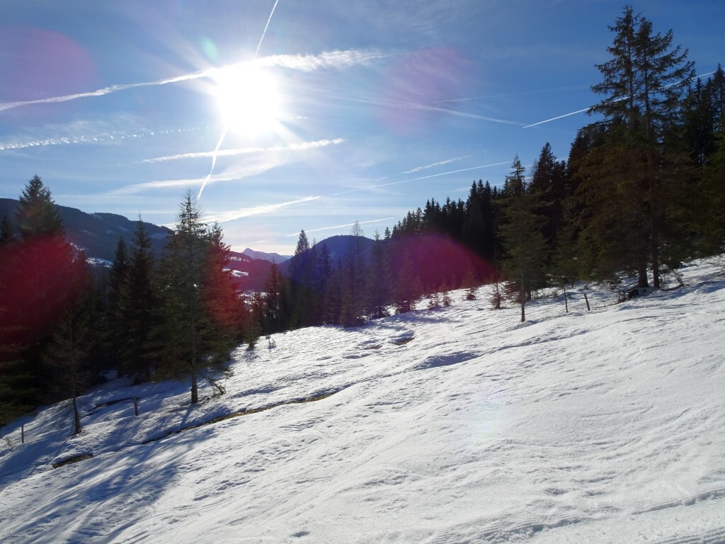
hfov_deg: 71.6
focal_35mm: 24
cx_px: 362
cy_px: 272
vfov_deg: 56.8
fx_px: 503
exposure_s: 1/2000
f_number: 3.5
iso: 80
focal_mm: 4.1
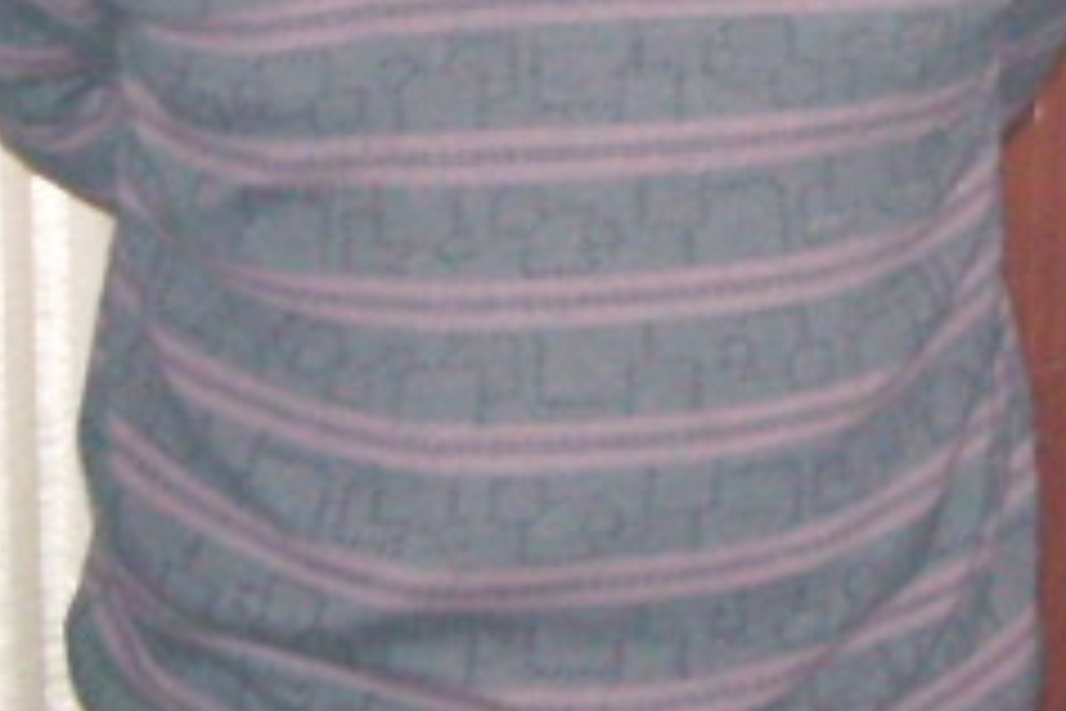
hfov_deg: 12.6
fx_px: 4649
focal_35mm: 157
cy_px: -81
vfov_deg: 8.7
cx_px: 1466
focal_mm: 5.7
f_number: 2.8
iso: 565
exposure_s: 1/60
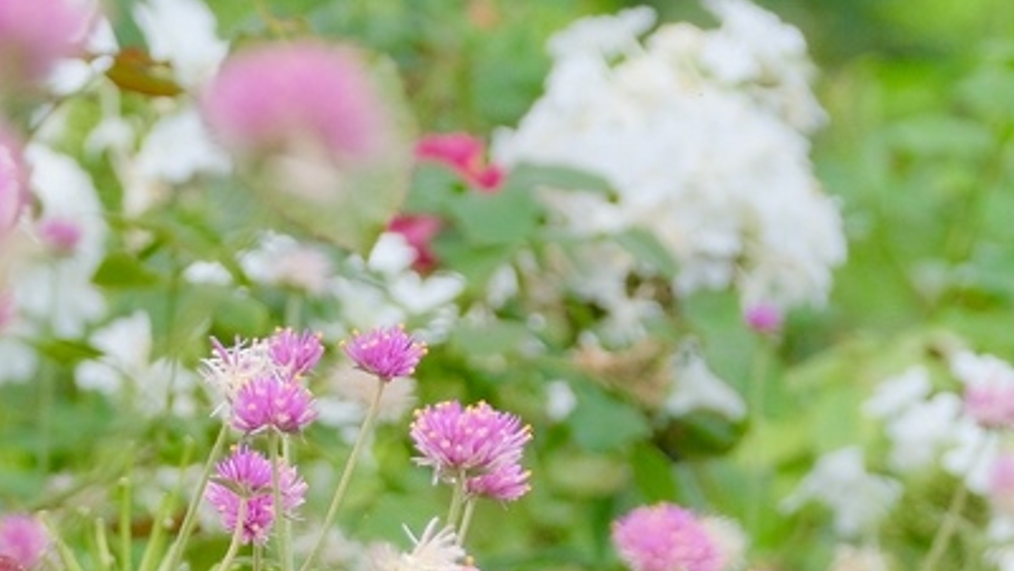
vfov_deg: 3.0
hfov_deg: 5.3
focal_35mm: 407
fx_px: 10948
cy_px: 1239
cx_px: 986
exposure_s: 1/640
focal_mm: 52
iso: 640
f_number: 4
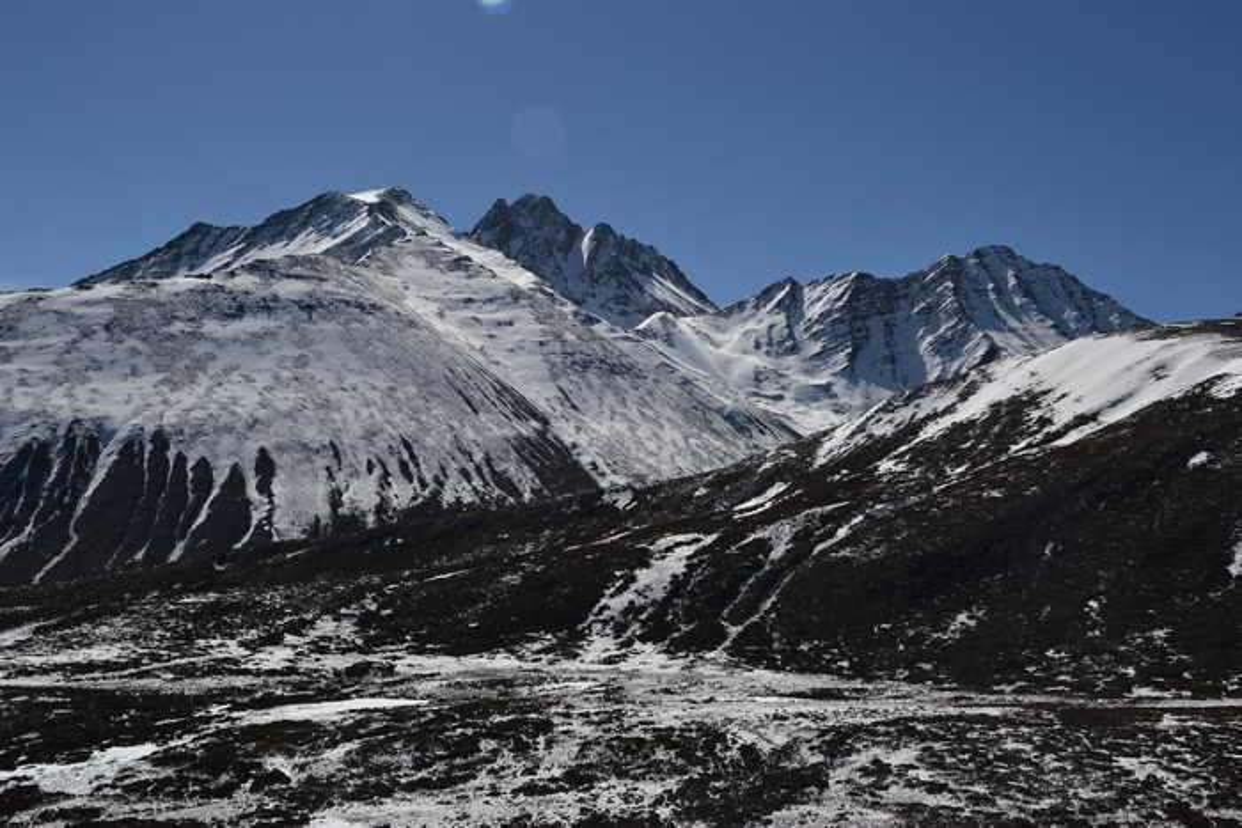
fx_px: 1553
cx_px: 621
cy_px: 414
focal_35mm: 45
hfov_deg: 43.6
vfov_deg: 29.9
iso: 100
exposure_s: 1/500
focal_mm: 30
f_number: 11
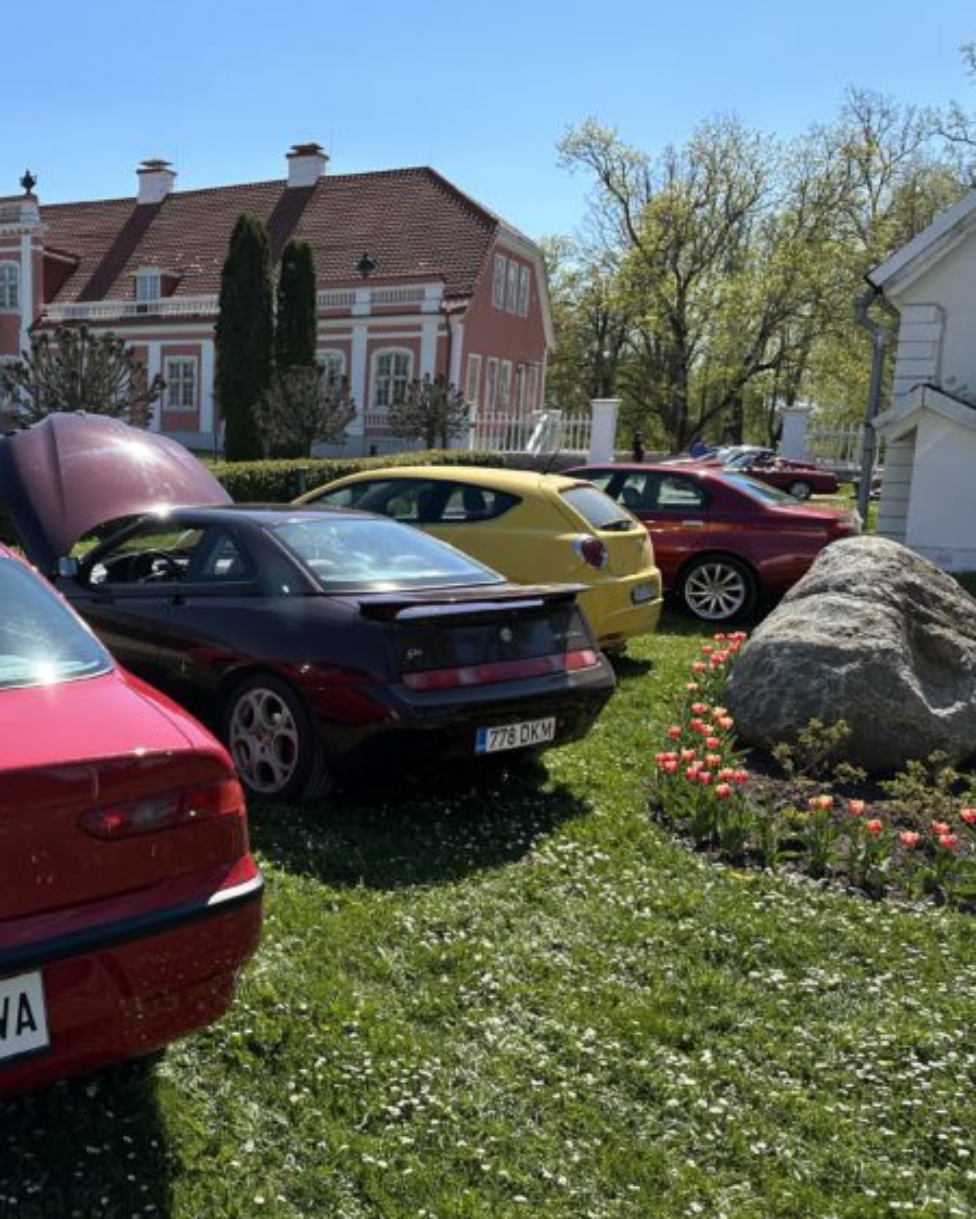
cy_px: 614
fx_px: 1155
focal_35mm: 32
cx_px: 156
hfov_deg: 43.1
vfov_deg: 55.6
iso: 80
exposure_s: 1/4545
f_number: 1.78
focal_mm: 6.86
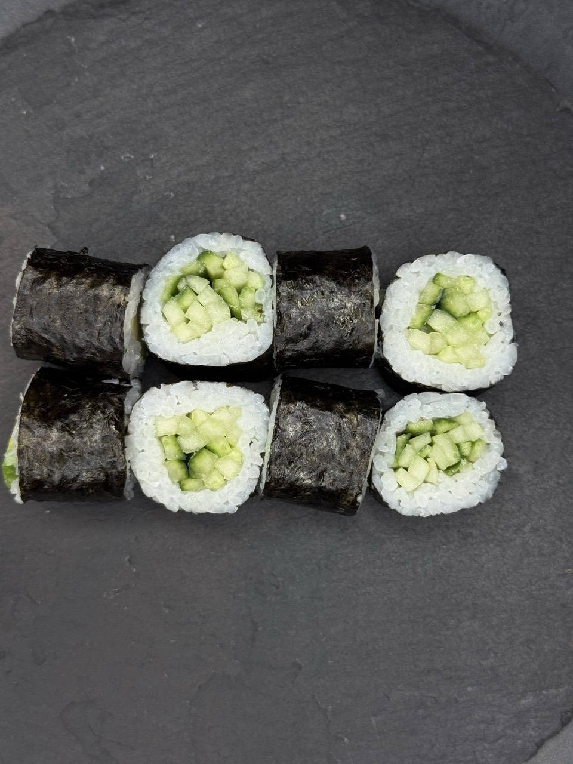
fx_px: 1059
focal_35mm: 48
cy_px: 382
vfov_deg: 39.7
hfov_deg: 30.3
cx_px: 286
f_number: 1.78
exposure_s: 1/289
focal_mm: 6.76
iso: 64
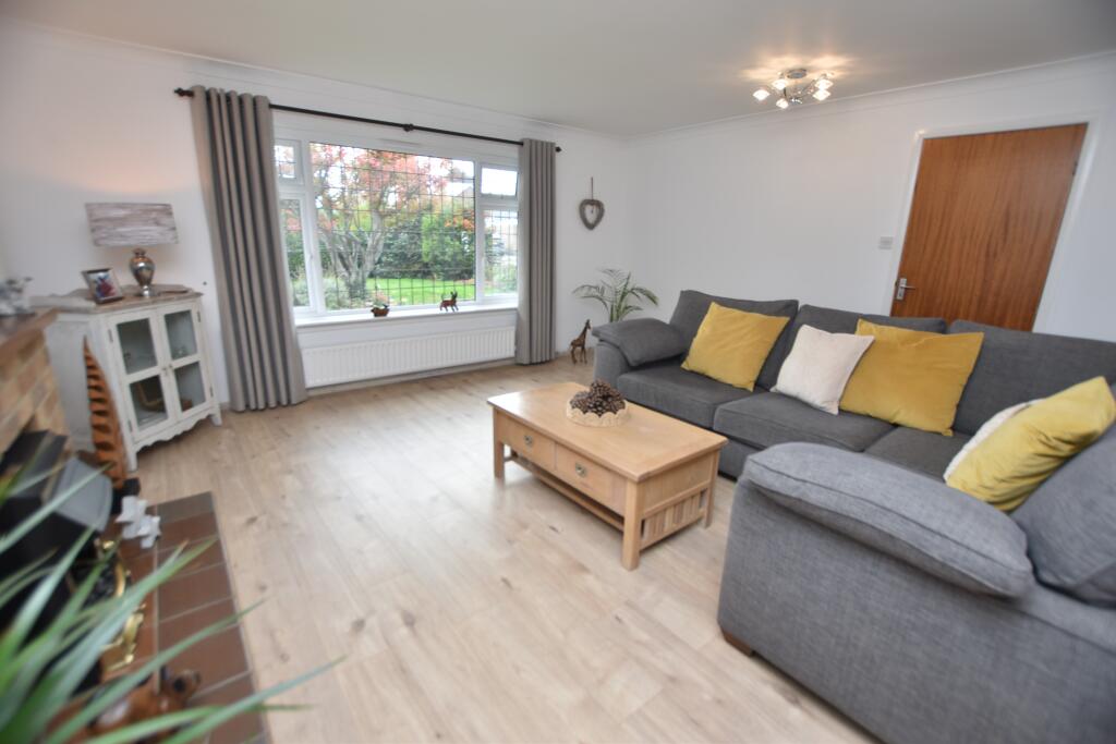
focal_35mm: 15
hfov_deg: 100.4
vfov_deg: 77.3
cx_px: 558
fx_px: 465
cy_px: 372
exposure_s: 1/30
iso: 100
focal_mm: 10
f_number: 3.5
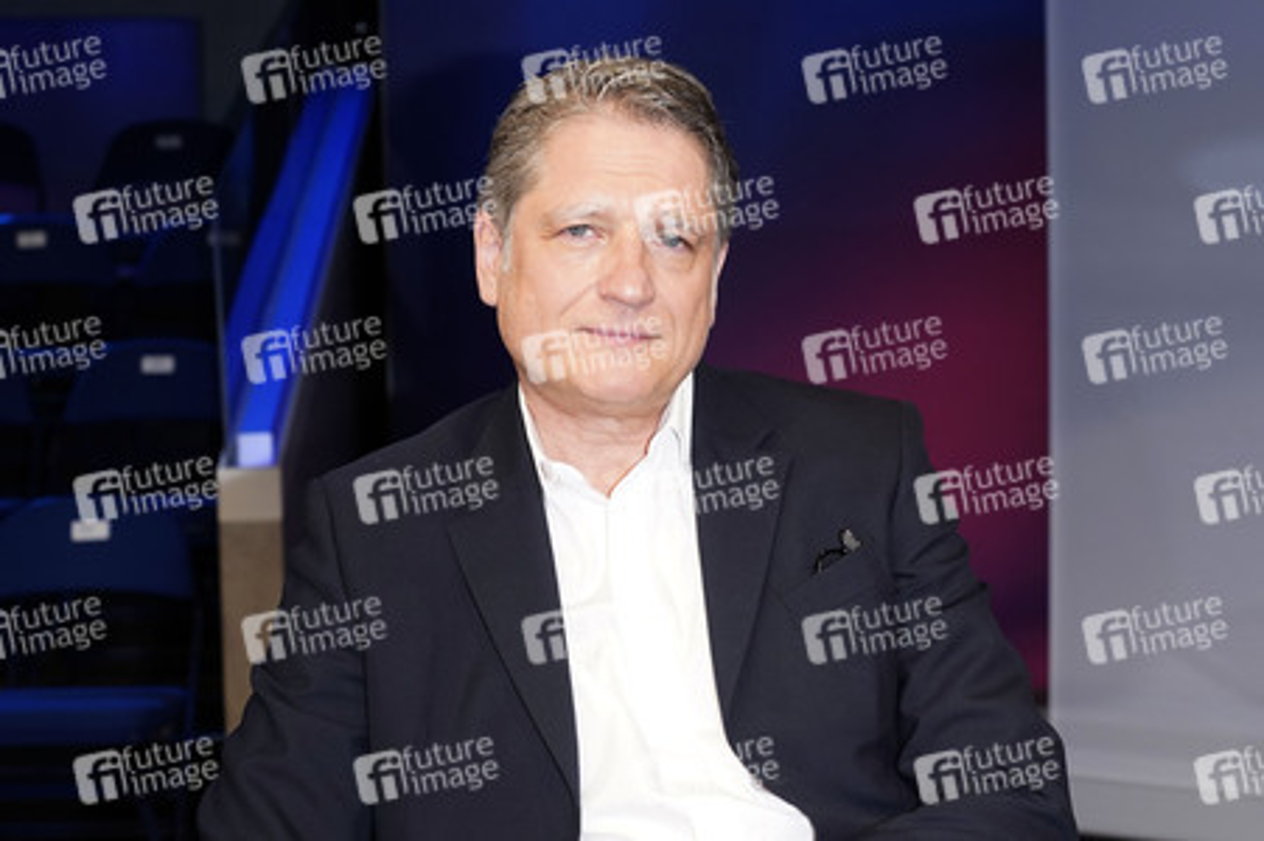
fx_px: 1859
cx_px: 632
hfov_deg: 37.5
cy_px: 420
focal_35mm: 53
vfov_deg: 25.5
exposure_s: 1/160
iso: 2000
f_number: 5.6
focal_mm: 53
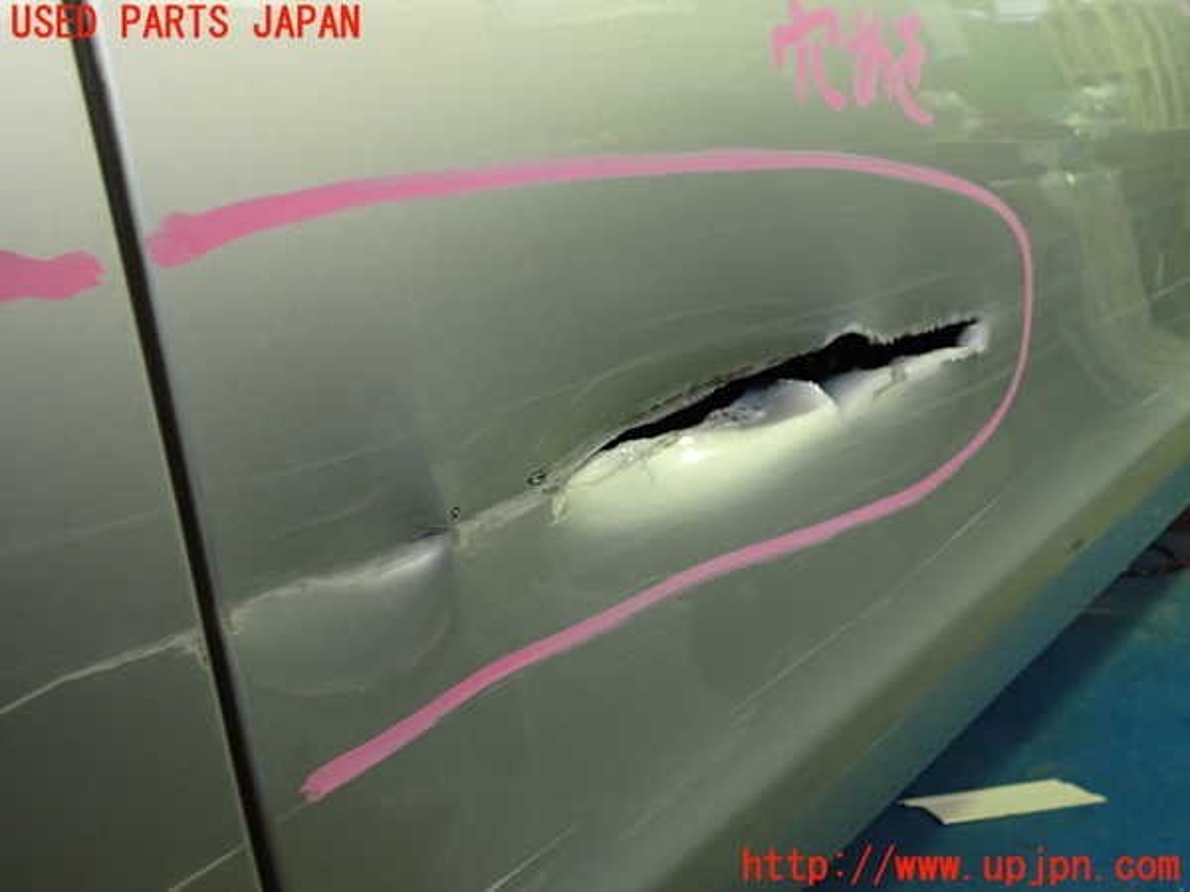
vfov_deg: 46.8
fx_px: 1031
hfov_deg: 60.0
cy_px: 446
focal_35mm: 30
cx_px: 595
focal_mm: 5.4
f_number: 2.3
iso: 400
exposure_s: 1/30
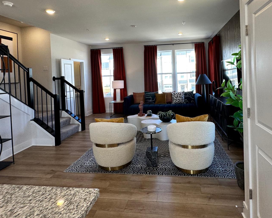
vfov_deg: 62.1
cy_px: 79
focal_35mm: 22
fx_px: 177
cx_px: 155
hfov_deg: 74.6
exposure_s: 1/120
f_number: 2.2
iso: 80
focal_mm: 2.22
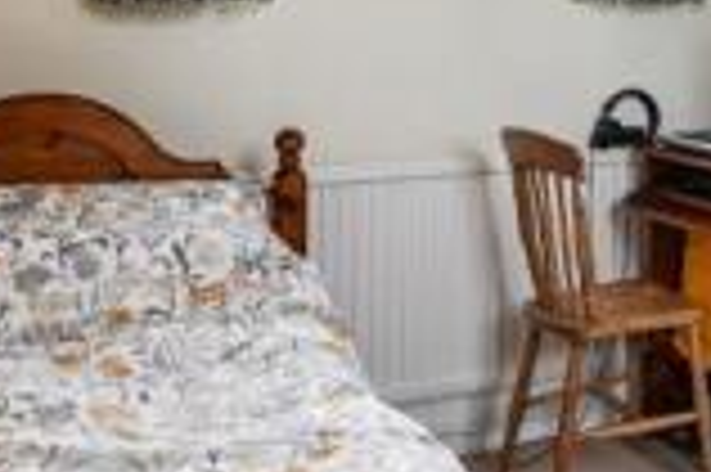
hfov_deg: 32.1
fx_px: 1144
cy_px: -7
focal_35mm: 58
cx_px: 693
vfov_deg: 22.4
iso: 400
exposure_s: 1/15
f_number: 9
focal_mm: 14
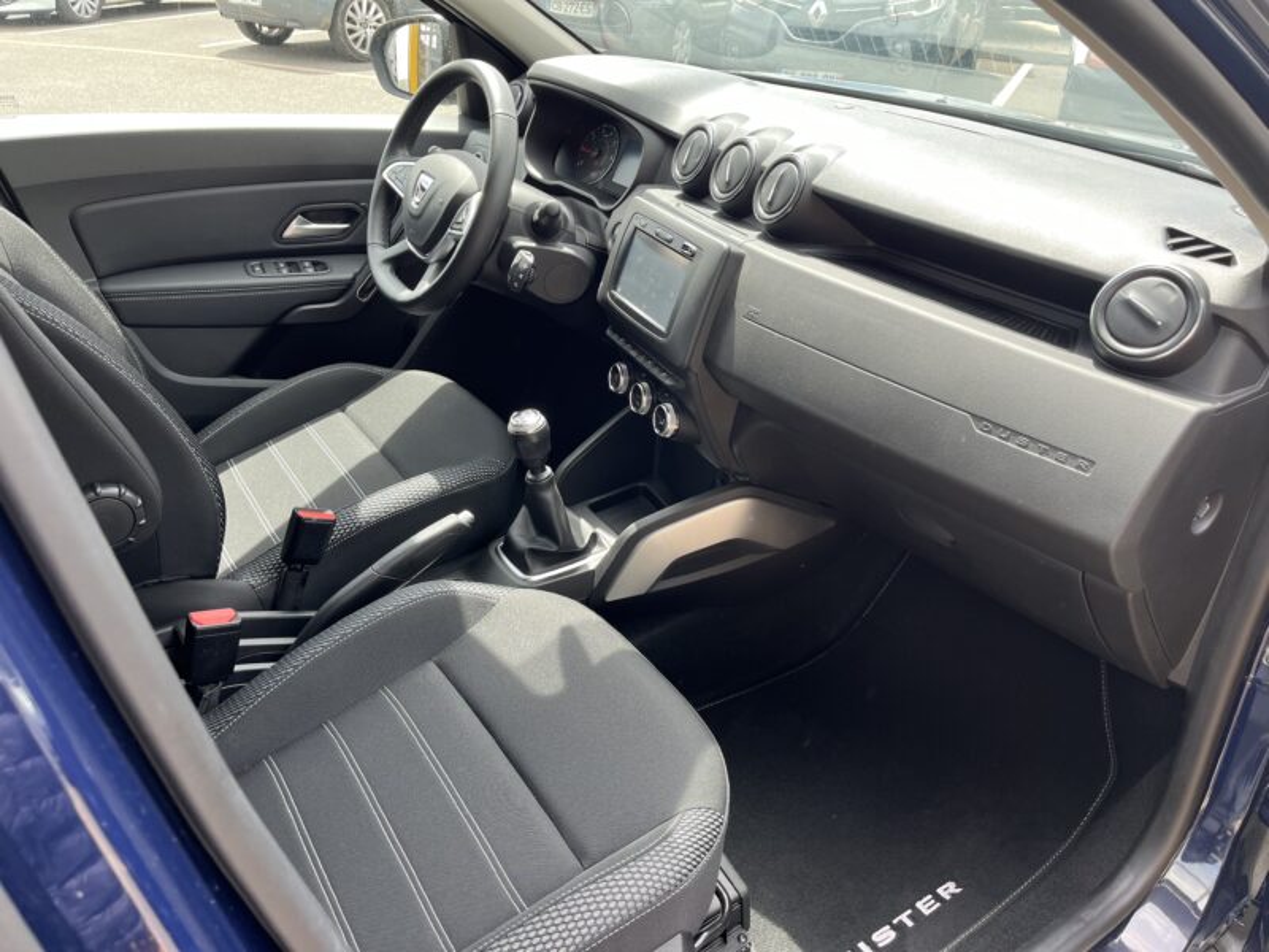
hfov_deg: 67.3
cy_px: 476
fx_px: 953
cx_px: 634
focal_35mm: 26
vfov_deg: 53.1
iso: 50
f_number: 1.6
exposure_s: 1/192
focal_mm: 5.1
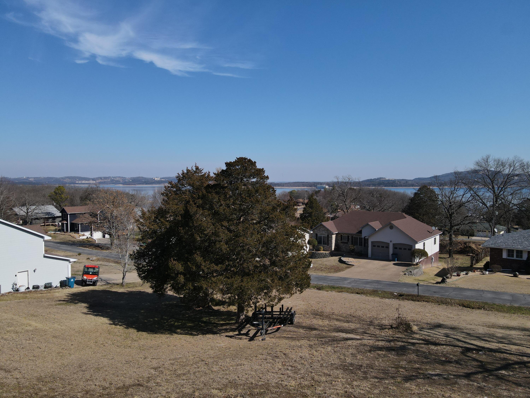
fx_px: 367
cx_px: 265
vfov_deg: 56.8
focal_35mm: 24
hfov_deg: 71.6
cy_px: 199
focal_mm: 4.5
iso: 100
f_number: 2.8
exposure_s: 1/1250
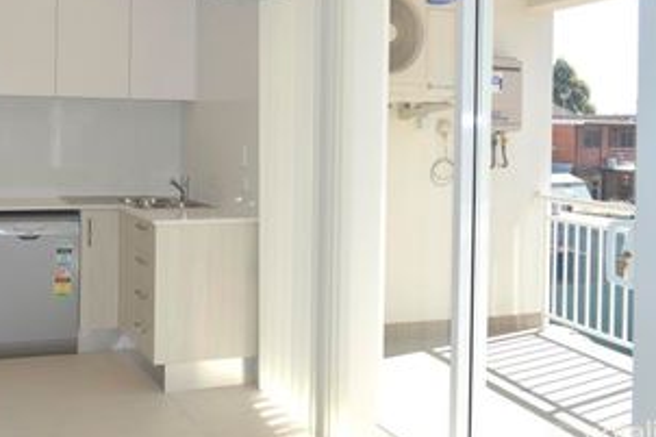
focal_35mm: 42
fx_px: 765
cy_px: 138
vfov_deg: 31.6
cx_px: 211
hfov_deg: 45.6
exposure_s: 1/200
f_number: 5
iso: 100
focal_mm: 18
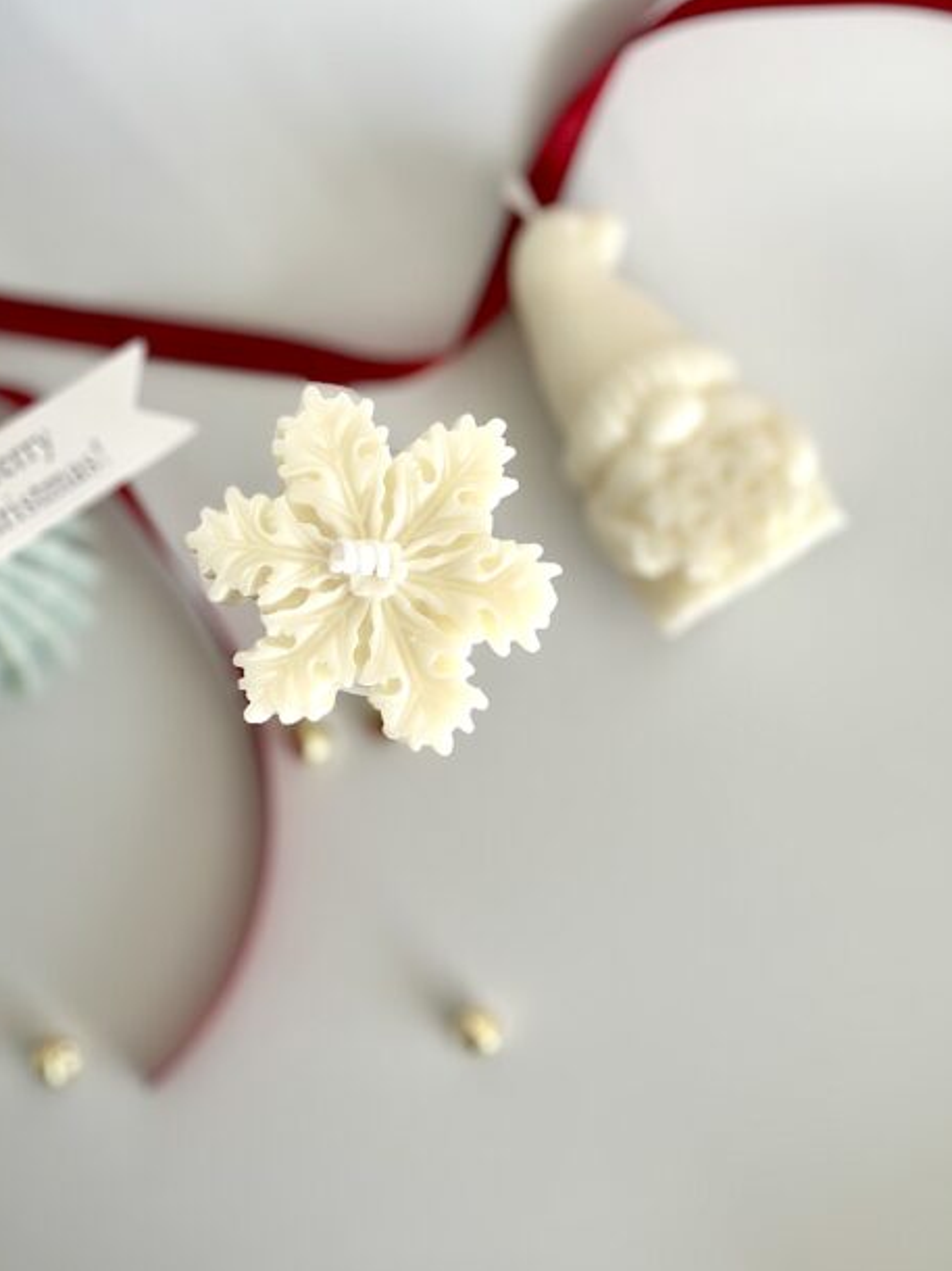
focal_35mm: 63
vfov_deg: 30.7
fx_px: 2312
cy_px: 548
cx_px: 369
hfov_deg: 23.2
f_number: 1.78
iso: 80
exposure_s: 1/199
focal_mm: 6.86
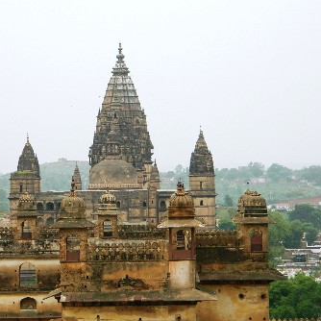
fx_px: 1867
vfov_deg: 9.8
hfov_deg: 9.8
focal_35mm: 178
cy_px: 160
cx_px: 108
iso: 80
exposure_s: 1/200
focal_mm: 27
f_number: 4.9
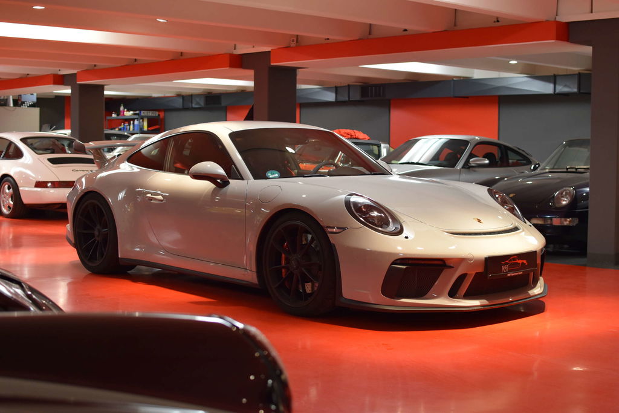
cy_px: 206
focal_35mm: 52
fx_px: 903
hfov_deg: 37.8
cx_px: 310
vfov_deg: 25.8
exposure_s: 1/60
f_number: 3.5
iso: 800
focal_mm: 35
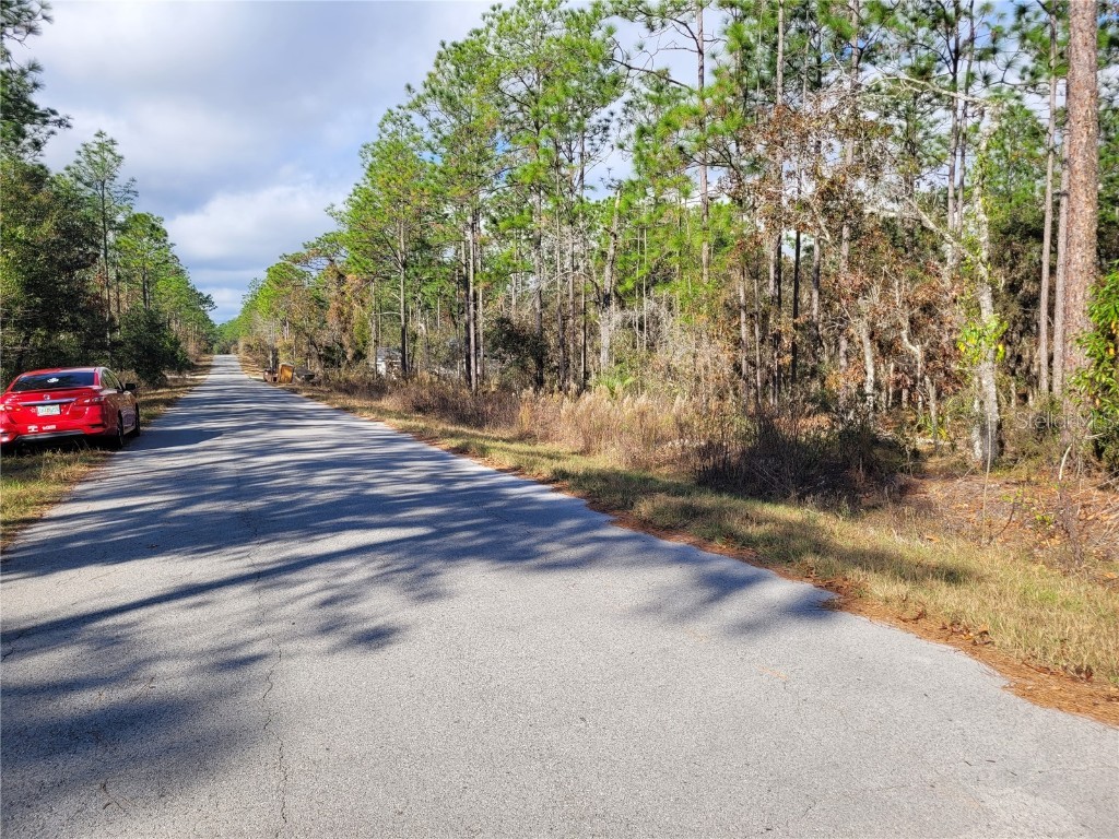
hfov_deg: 67.3
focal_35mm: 26
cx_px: 560
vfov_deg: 53.1
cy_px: 420
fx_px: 840
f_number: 1.8
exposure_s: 1/1457
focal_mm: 5.4
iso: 40
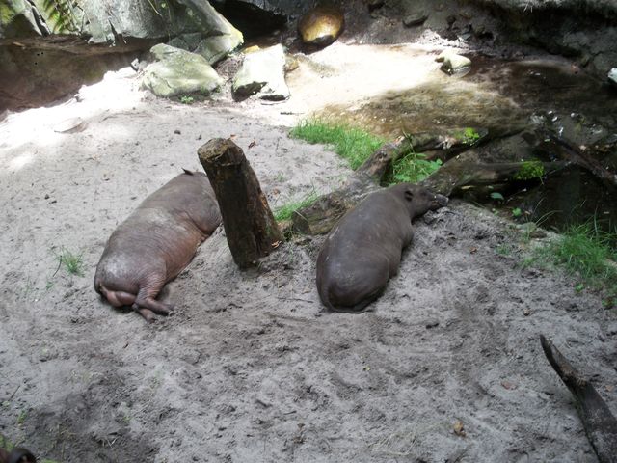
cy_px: 232
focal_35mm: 37
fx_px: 659
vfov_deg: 38.7
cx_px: 308
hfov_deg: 50.1
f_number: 3.4
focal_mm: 7.9
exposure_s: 1/60
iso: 80
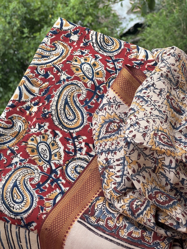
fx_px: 555
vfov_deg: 25.3
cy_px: 124
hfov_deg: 19.1
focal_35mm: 77
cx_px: 94
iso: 25
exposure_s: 1/105
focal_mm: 9
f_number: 2.8
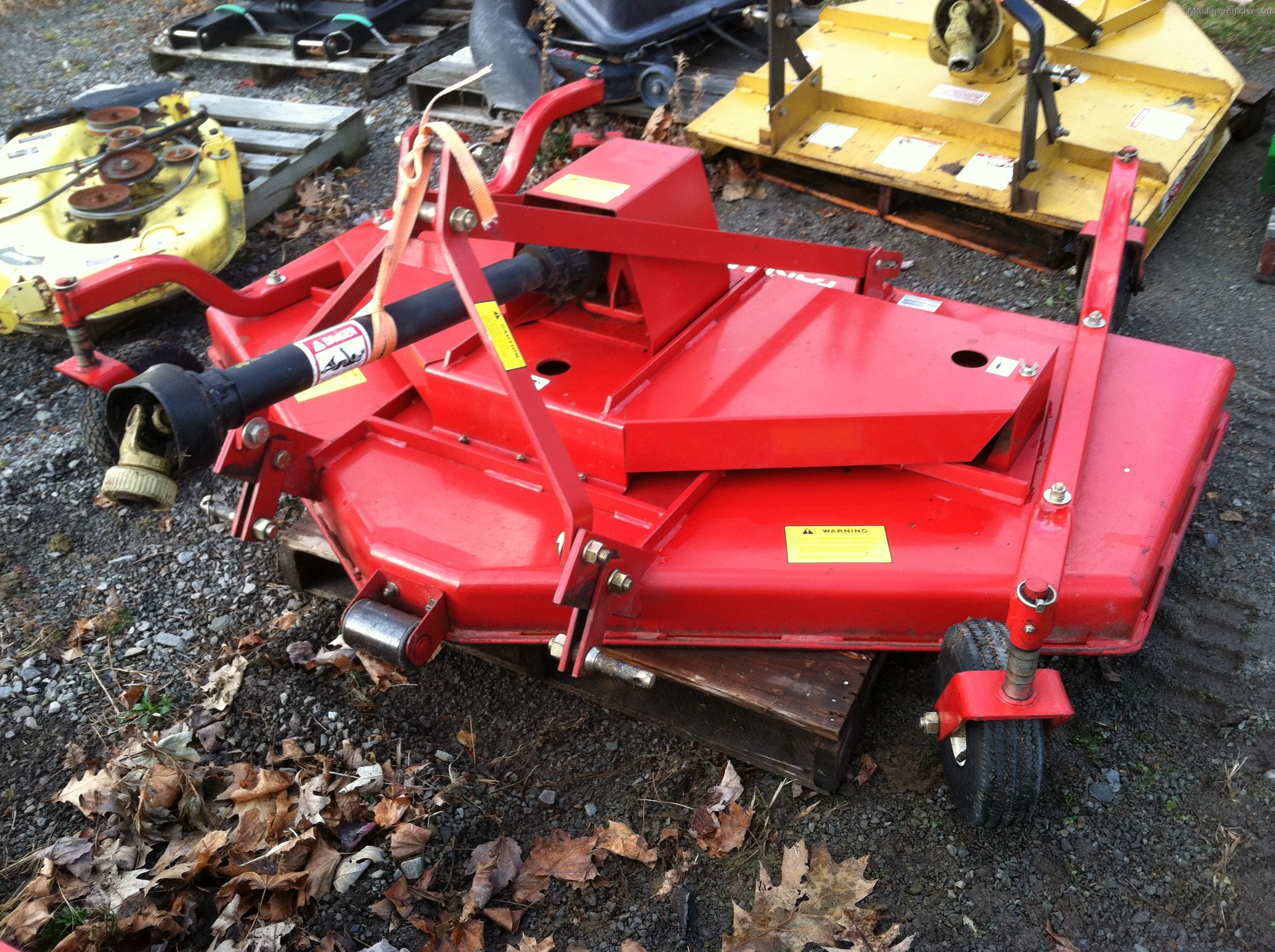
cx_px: 638
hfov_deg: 52.7
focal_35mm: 35
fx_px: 1287
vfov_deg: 40.6
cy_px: 476
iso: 80
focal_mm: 3.85
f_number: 2.8
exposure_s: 1/120
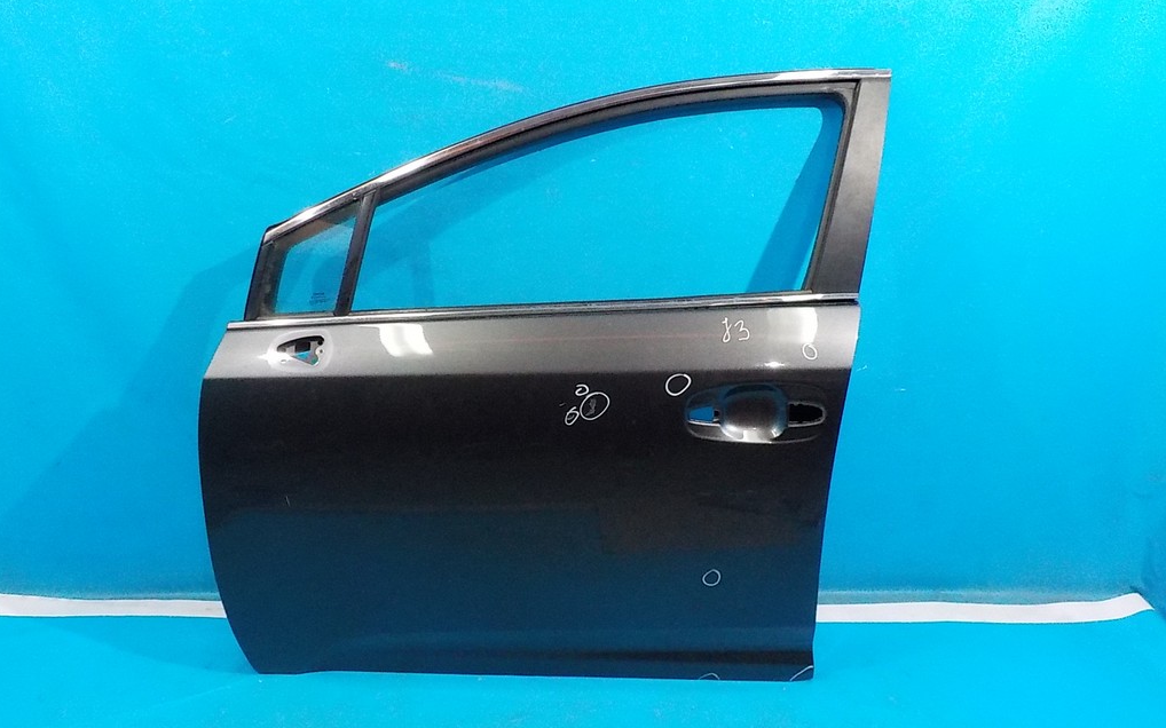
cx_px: 581
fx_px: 1017
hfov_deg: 59.7
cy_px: 353
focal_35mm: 32
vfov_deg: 39.4
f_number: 3.3
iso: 800
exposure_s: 1/60
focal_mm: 4.1
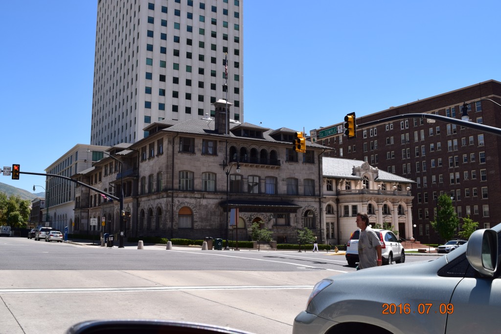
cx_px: 250
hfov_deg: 55.1
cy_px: 167
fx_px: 480
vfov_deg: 38.3
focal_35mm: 34
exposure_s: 1/400
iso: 400
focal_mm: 23
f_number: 11
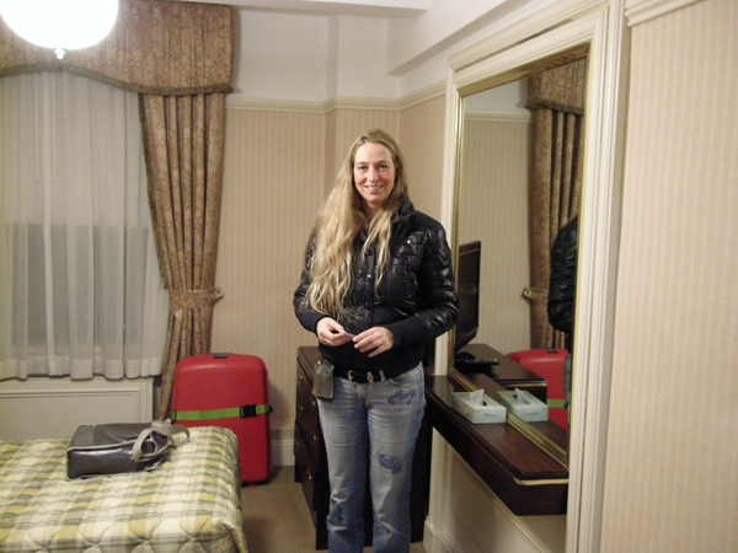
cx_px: 369
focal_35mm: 37
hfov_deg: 50.1
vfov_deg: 38.7
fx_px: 789
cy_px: 276
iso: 800
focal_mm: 7.9
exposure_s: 1/6.5
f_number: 2.8
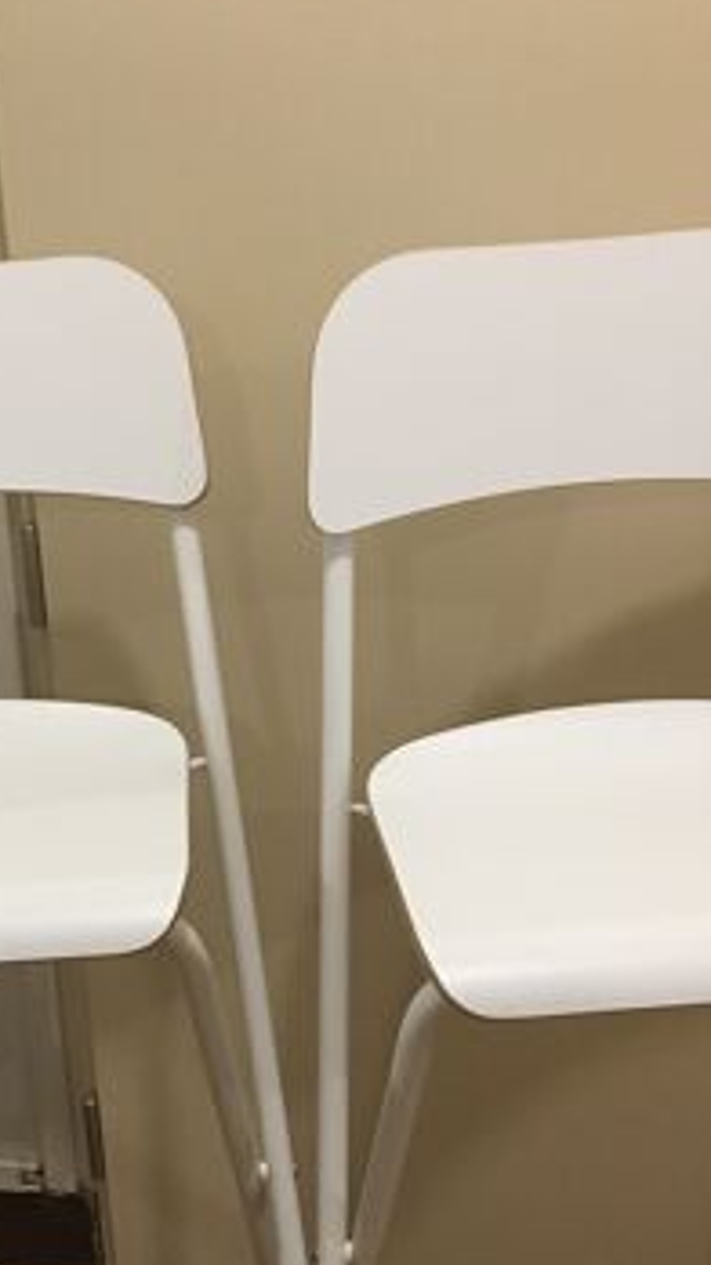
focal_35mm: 58
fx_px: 1946
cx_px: 207
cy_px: 816
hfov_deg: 20.6
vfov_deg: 35.8
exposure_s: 1/33
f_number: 2.2
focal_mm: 4.15
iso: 160
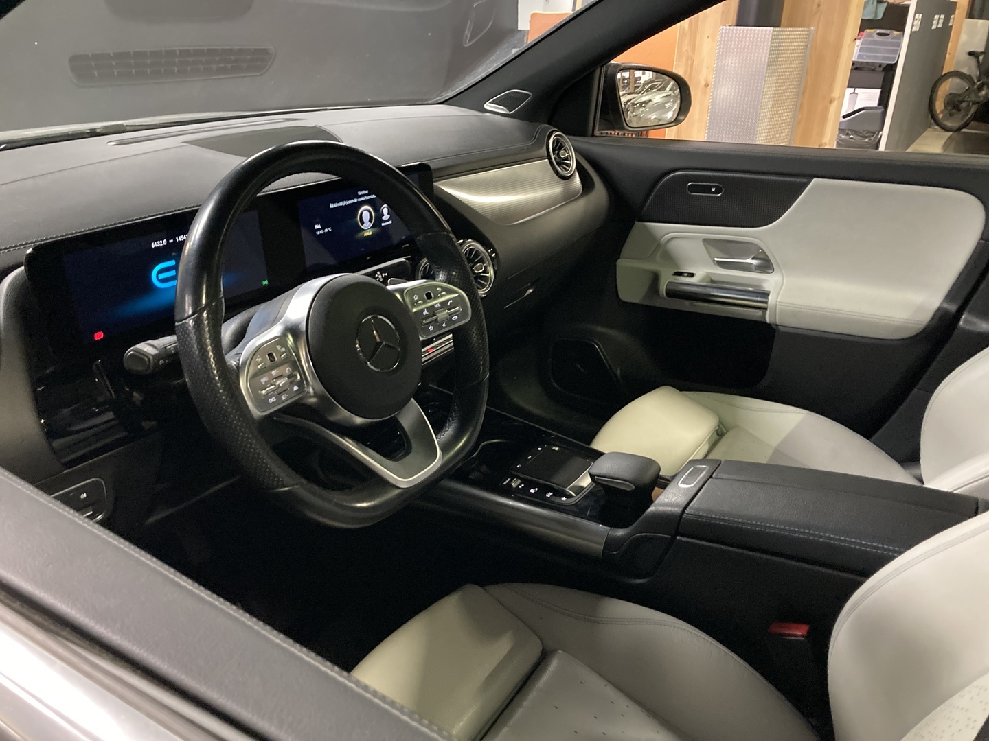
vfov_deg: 49.7
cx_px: 494
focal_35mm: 28
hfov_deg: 63.4
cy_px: 370
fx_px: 800
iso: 640
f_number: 1.8
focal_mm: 3.99
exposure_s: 1/26
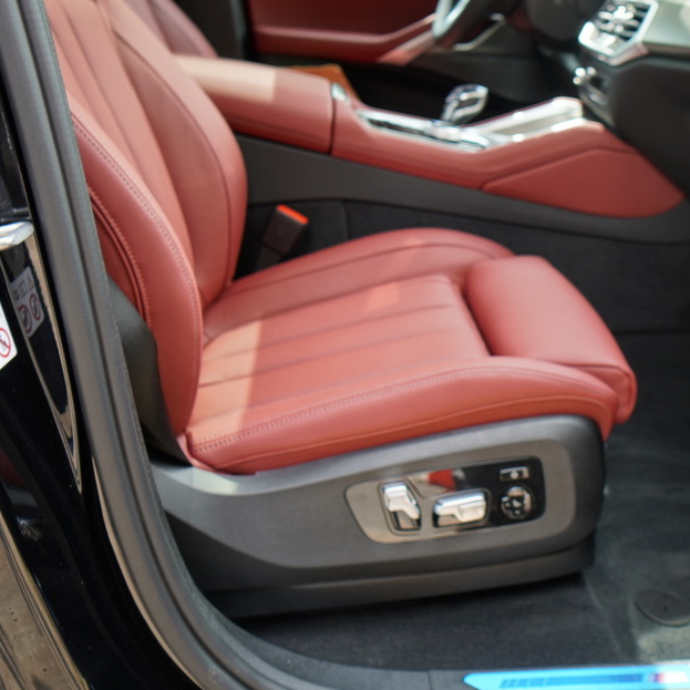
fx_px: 902
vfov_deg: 41.8
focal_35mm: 40
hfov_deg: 41.1
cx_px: 483
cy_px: 299
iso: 125
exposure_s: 1/60
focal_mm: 18
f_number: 4
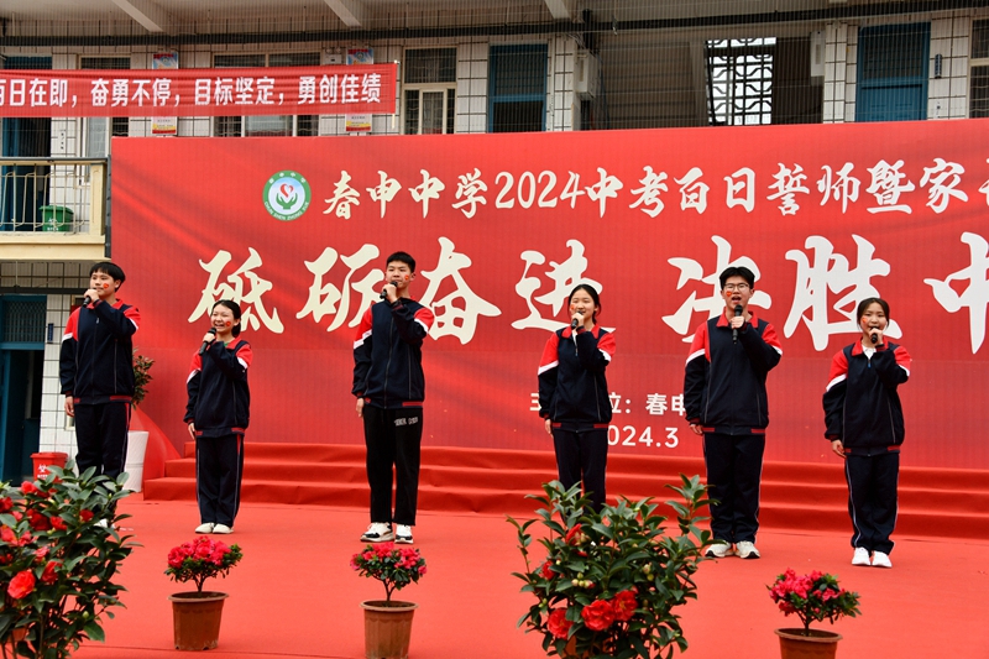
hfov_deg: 41.1
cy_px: 330
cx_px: 494
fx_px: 1318
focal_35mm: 48
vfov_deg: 28.1
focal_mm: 48
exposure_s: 1/250
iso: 180
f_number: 7.1
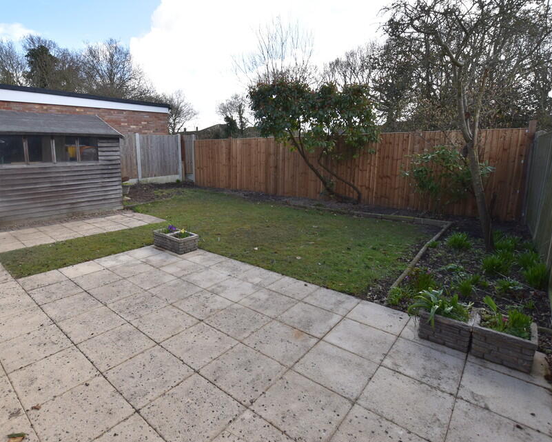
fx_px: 294
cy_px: 208
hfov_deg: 85.7
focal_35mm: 18
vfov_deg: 73.7
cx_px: 232
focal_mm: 10
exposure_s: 1/160
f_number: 5.6
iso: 100
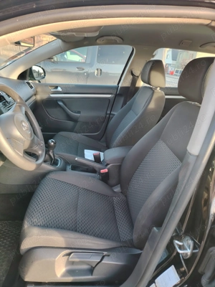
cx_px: 108
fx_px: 199
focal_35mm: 24
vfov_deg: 71.6
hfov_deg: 56.8
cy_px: 144
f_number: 1.75
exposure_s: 1/50
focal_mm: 5.25
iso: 197
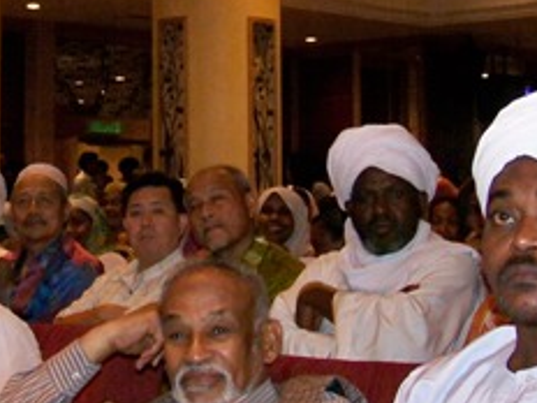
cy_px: 111
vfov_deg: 16.2
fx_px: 1412
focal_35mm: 91
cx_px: 176
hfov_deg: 21.5
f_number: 2.8
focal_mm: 5.85
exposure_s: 1/30
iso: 200
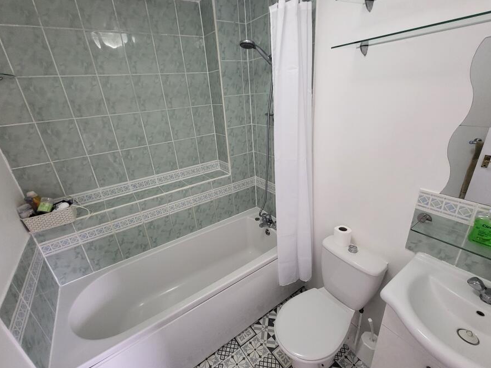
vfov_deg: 81.8
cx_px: 236
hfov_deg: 98.1
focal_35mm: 15
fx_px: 213
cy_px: 185
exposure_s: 1/50
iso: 250
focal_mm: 1.74
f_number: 2.2
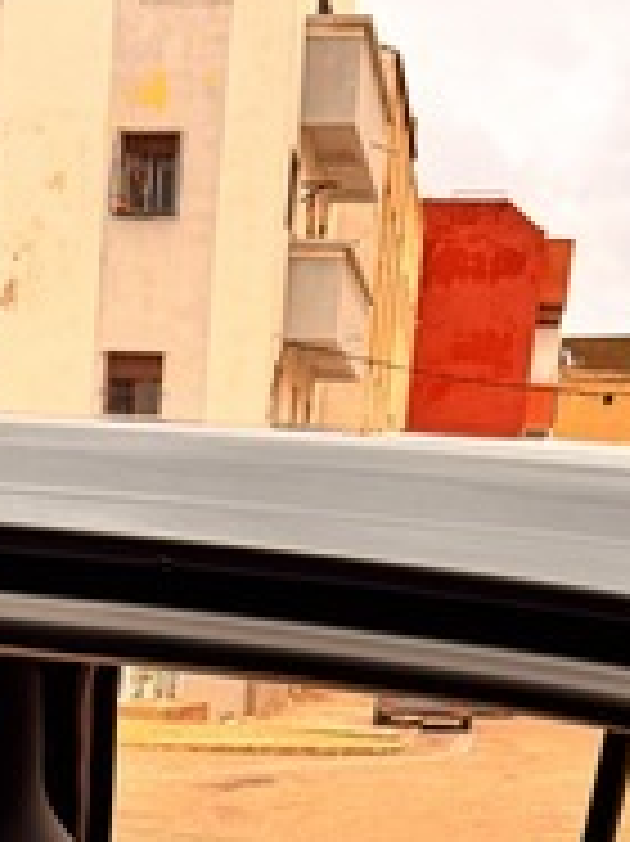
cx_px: 18
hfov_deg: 18.7
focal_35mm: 77
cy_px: 1148
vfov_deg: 22.2
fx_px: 1871
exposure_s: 1/220
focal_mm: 6.76
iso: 64
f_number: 1.78
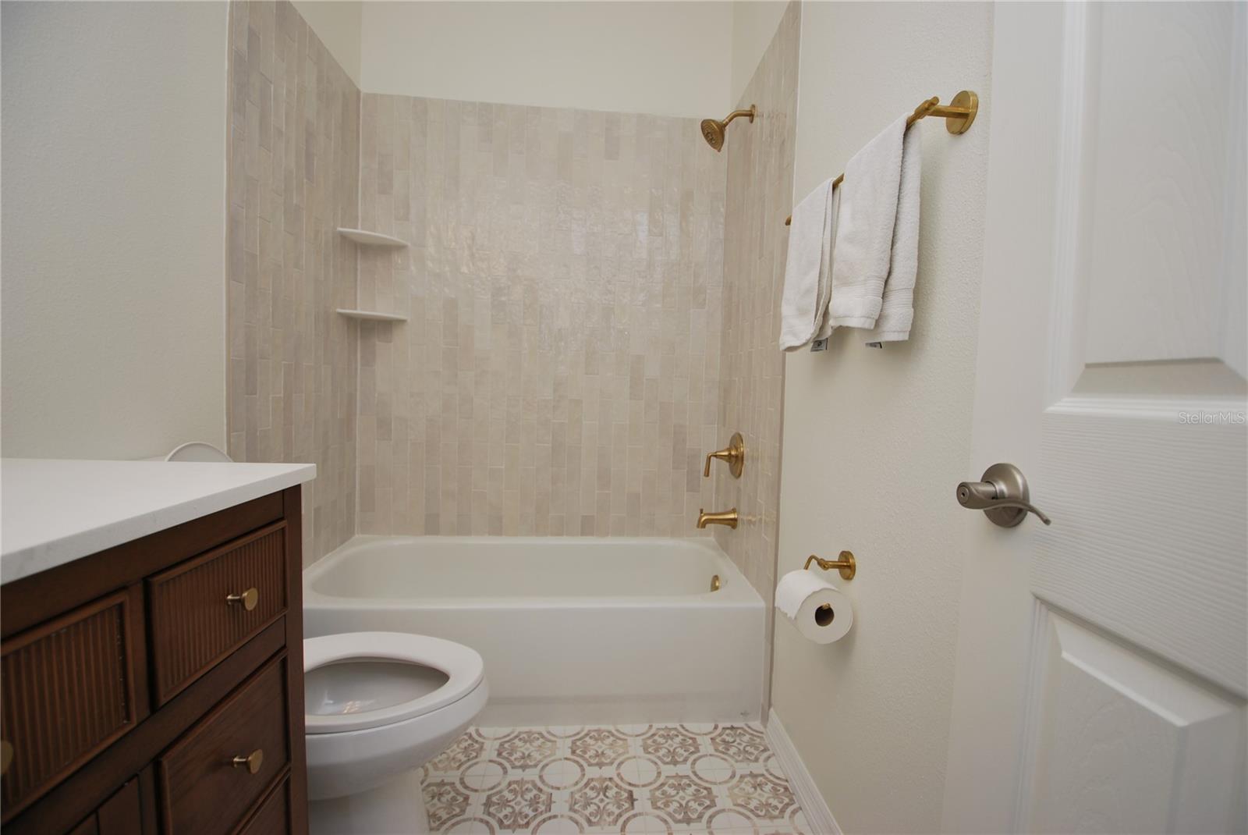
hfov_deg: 100.3
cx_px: 624
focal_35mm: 15
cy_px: 418
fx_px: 520
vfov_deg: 77.4
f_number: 3.5
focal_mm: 10
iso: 100
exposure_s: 1/60
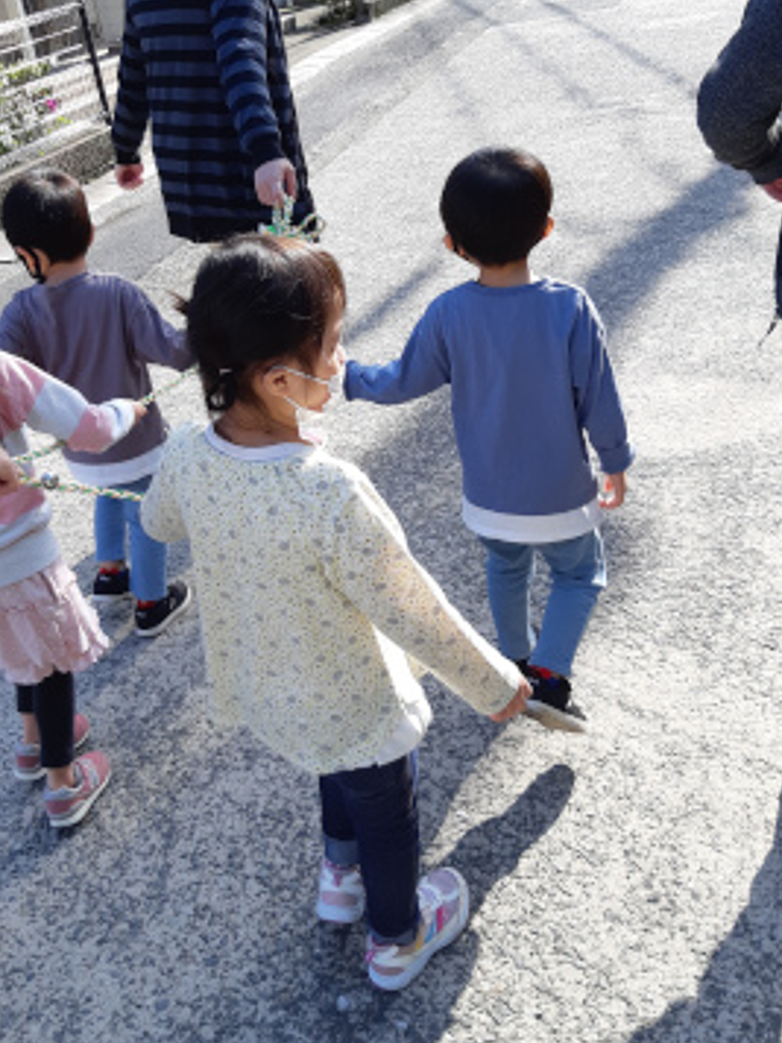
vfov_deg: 49.9
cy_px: 429
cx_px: 313
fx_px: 1114
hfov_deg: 38.5
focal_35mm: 37
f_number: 1.7
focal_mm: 3.93
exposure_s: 1/667
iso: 40
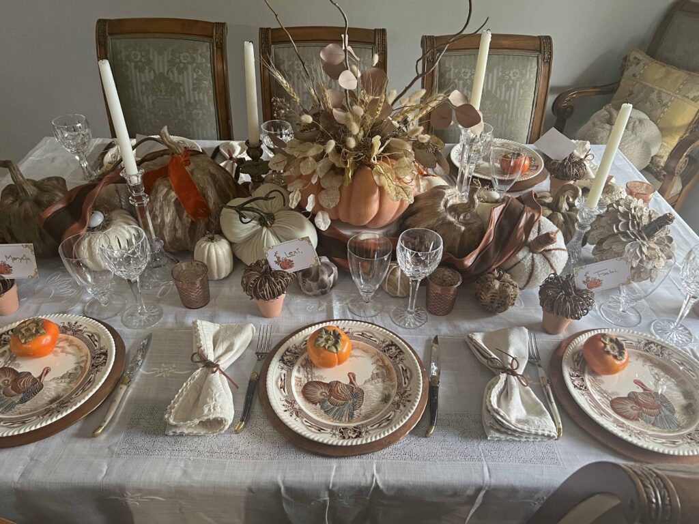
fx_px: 525
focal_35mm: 26
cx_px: 350
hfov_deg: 67.3
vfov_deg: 53.1
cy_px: 262
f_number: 1.5
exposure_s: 1/60
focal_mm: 5.7
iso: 250
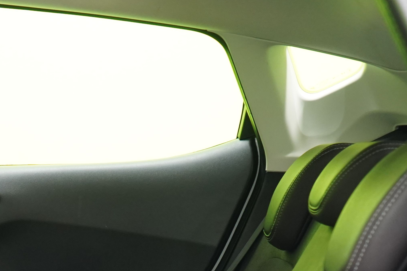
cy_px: 368
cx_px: -61
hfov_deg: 22.1
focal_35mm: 86
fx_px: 972
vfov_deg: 15.1
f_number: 5
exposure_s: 1/20
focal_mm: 29
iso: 2500
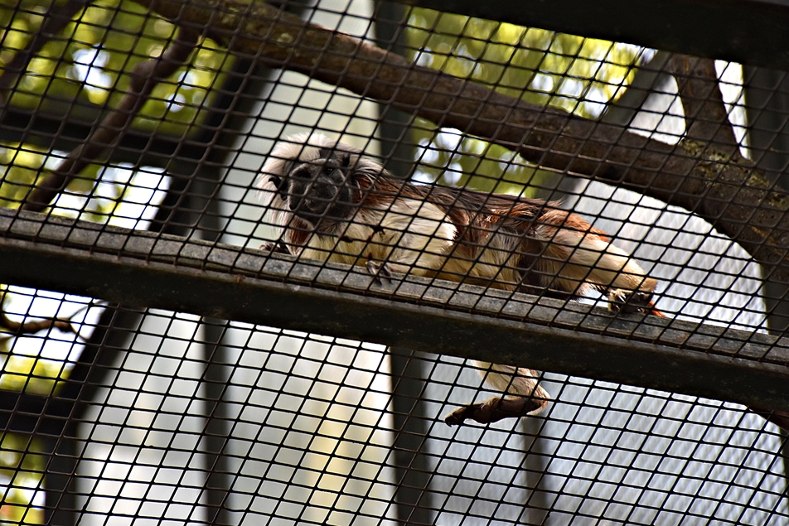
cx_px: 371
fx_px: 4954
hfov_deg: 9.1
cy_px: 249
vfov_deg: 6.1
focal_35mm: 226
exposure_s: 1/500
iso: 900
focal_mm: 140
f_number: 5.6
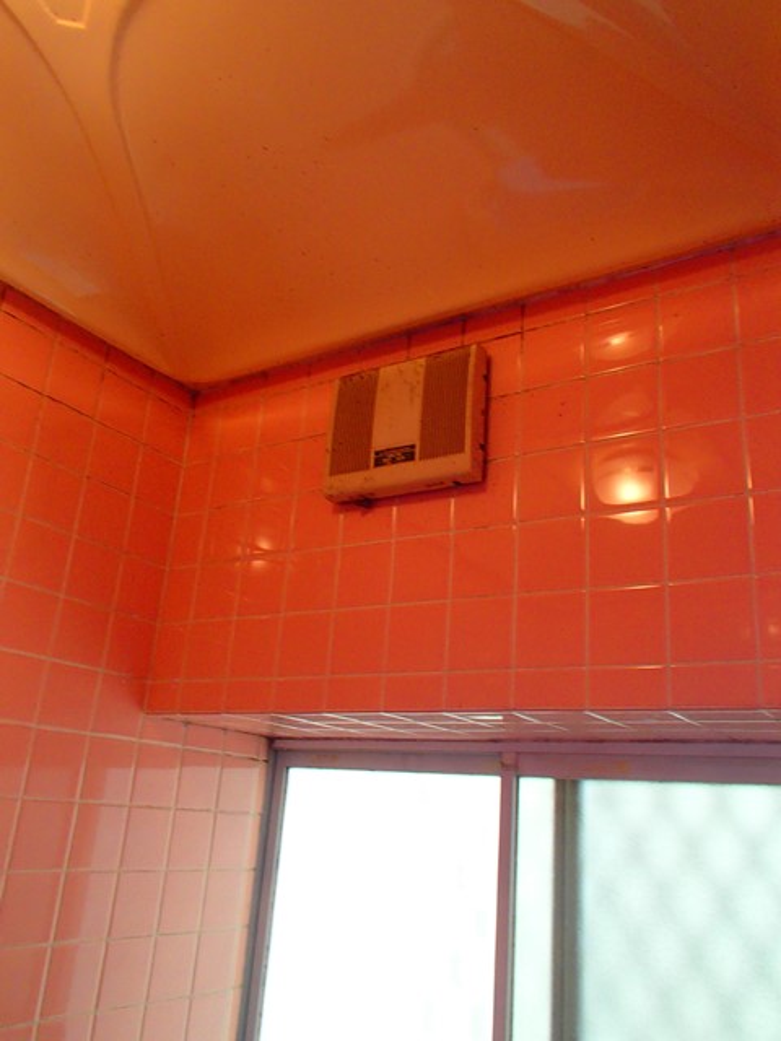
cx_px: 390
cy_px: 520
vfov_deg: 63.4
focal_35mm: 28
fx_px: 842
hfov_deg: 49.7
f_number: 3.9
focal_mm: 5
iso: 200
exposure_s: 1/30
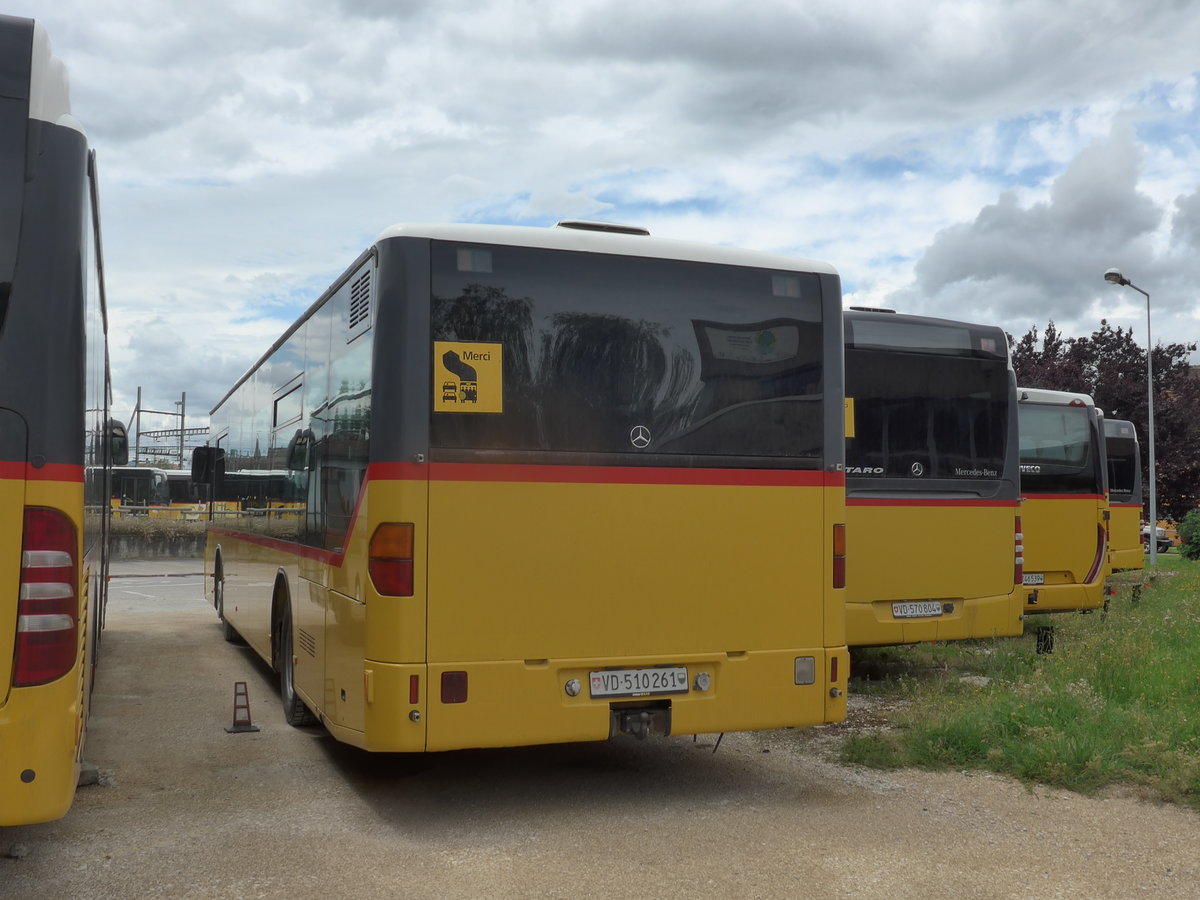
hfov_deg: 51.4
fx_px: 1248
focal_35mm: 36
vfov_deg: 39.7
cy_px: 450
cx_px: 600
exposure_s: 1/800
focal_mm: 7.5
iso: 160
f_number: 5.6
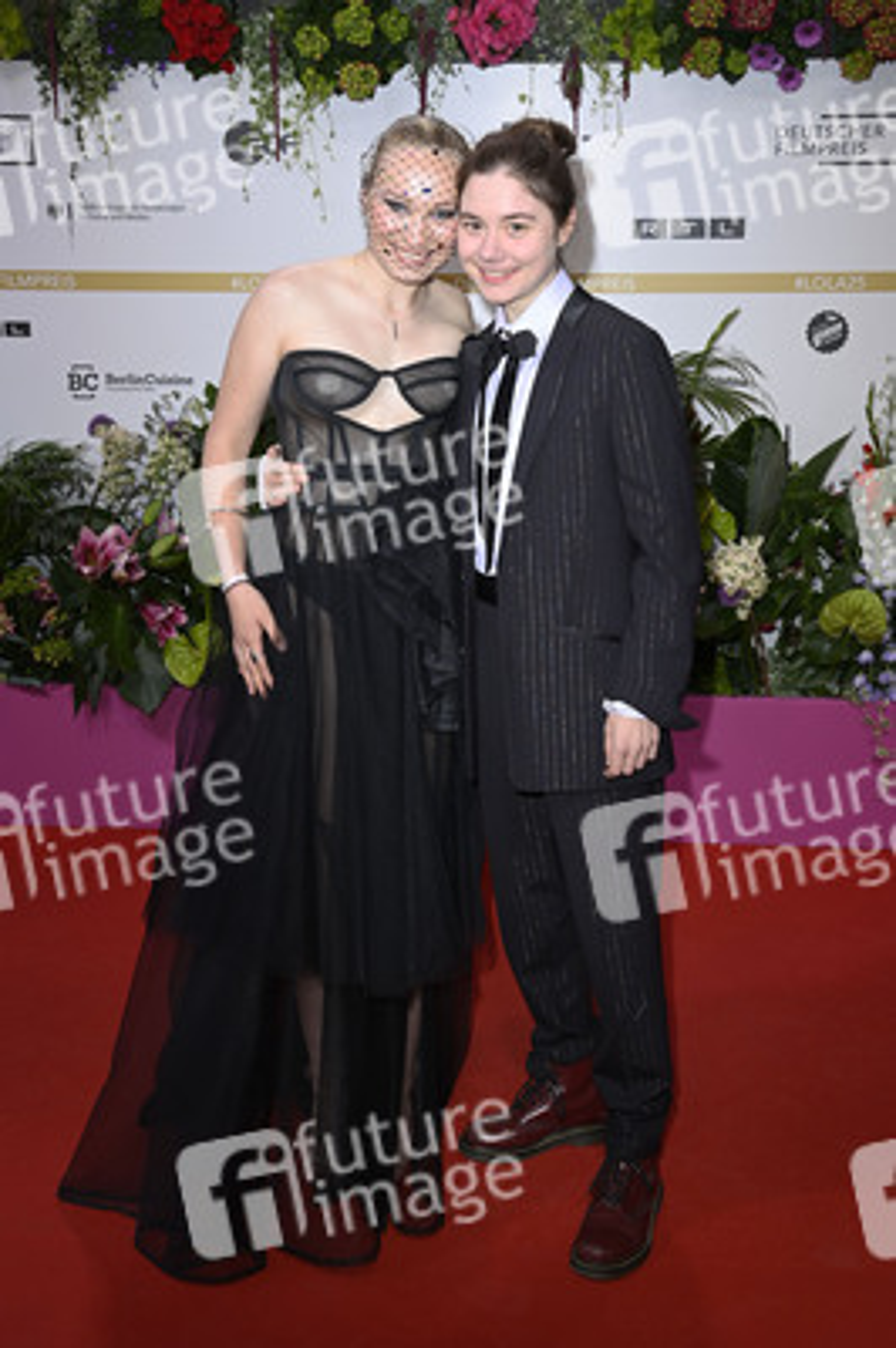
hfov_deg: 33.3
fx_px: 1496
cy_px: 674
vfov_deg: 48.5
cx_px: 448
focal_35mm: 40
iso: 640
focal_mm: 40
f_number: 6.3
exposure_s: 1/250
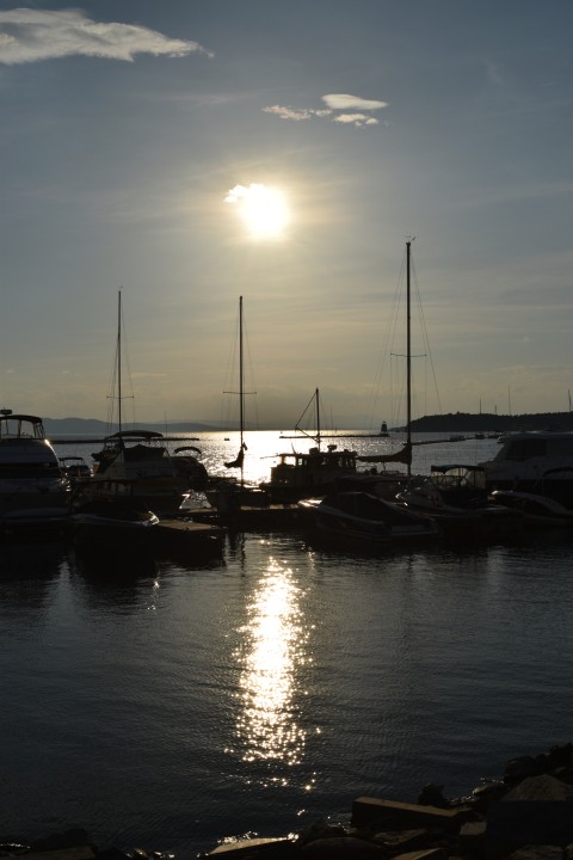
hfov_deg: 29.9
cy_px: 430
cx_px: 286
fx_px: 1074
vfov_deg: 43.6
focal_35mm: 45
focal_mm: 30
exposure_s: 1/4000
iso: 200
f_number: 10
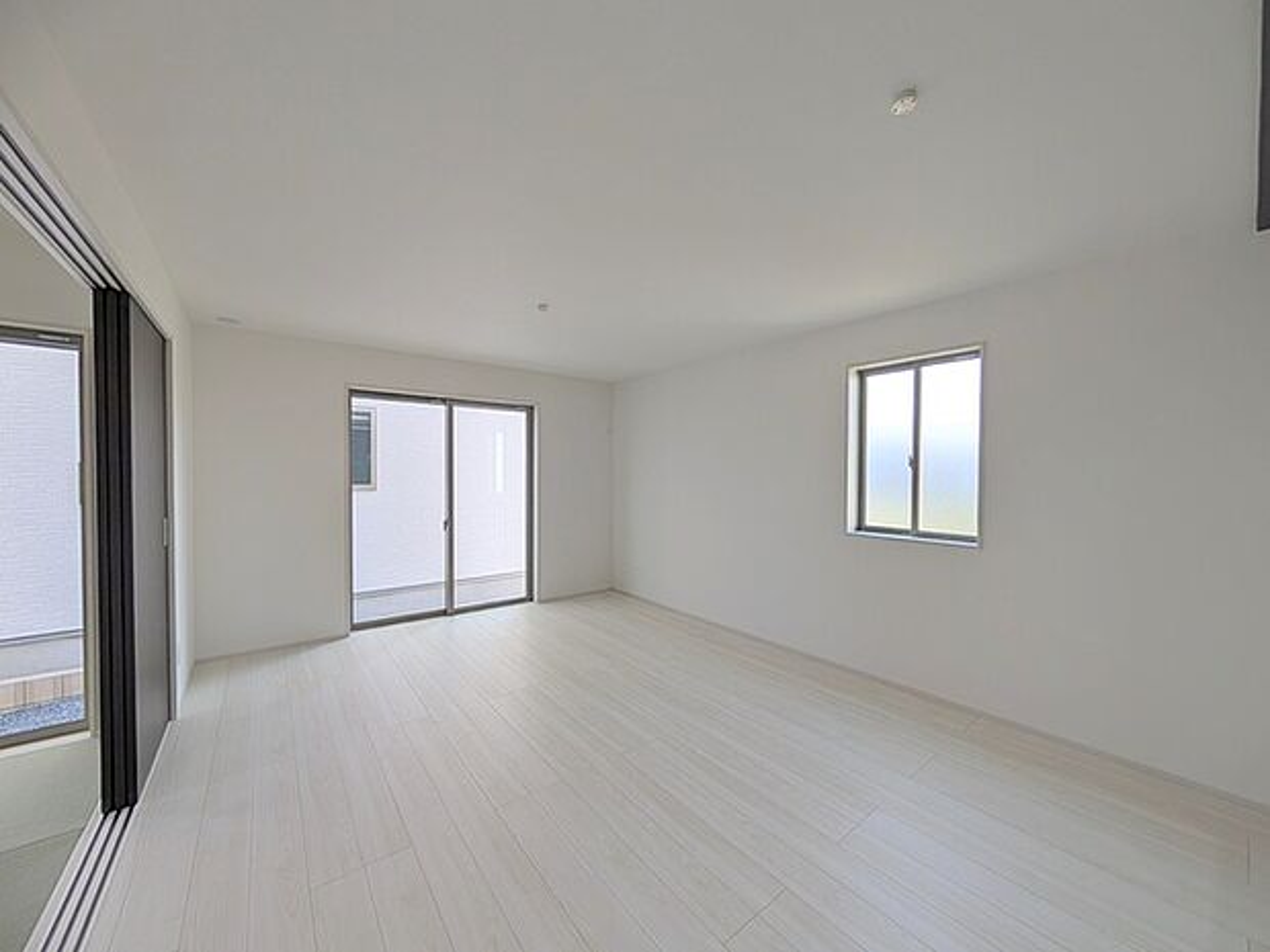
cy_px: 476
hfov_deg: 110.5
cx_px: 635
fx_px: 440
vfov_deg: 94.5
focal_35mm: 12
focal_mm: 2.02
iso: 54
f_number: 1.7
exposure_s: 1/552
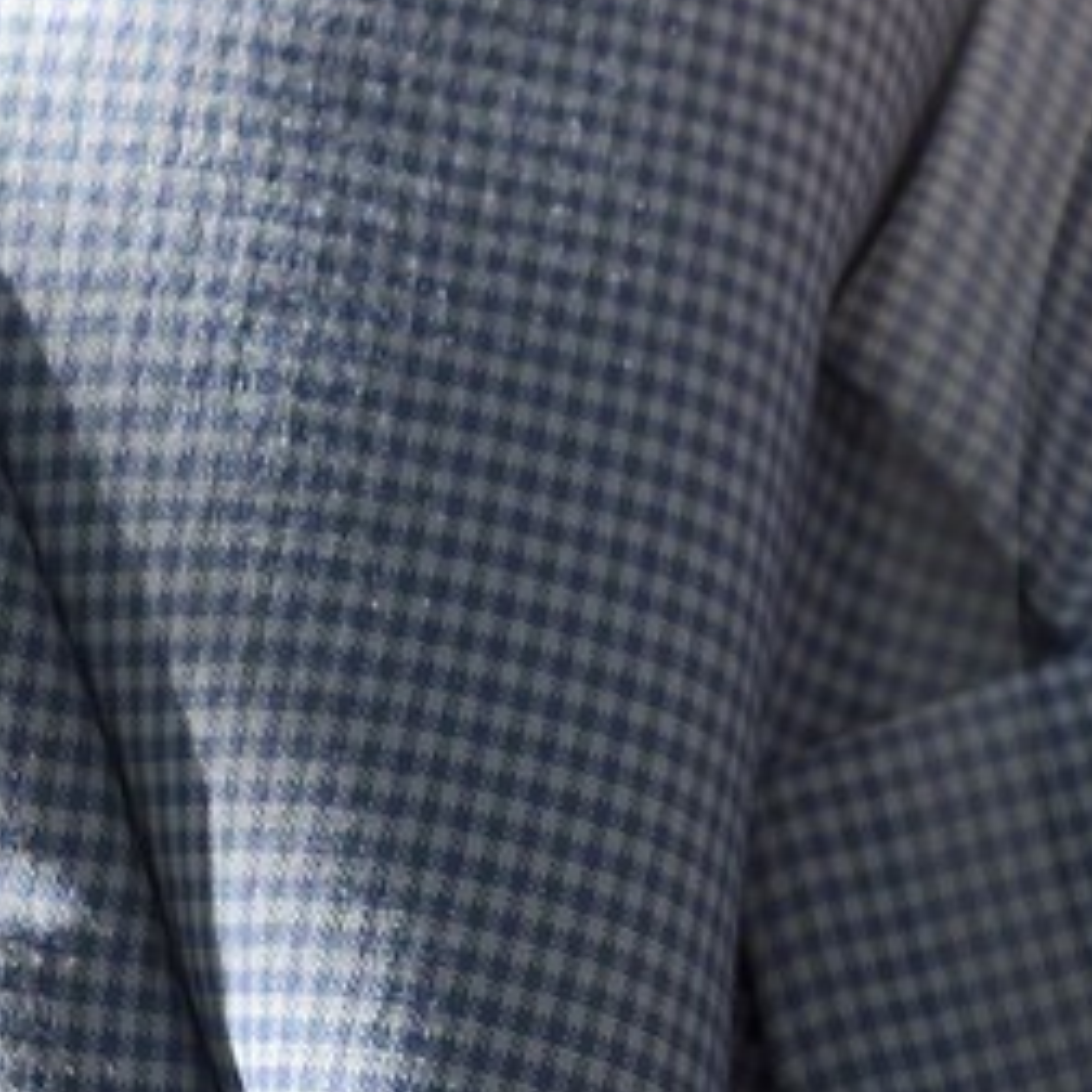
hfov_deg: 5.1
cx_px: 2214
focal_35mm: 334
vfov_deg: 5.2
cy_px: 555
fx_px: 11921
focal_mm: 62
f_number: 5.6
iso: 200
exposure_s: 1/200
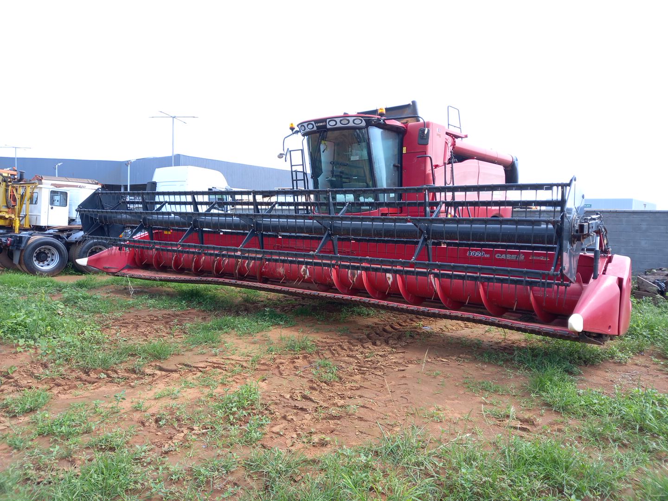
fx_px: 482
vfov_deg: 54.9
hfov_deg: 69.4
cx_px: 334
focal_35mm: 25
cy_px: 250
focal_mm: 4.6
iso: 27
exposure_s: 1/174
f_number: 2
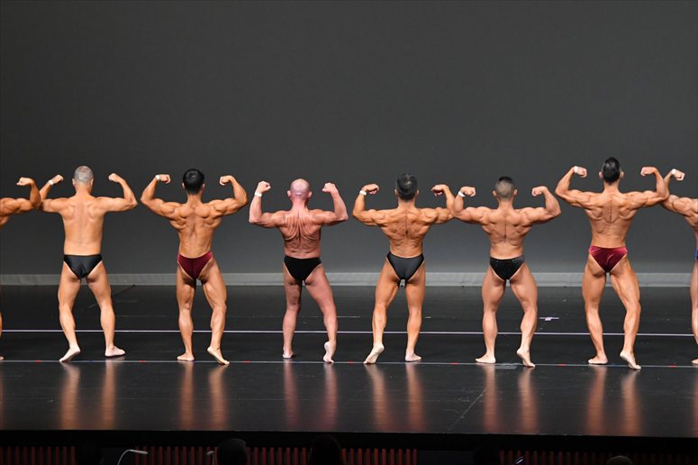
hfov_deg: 12.2
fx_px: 3256
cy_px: 232
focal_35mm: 168
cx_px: 349
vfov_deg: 8.2
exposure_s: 1/400
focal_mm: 112
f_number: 5.6
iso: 4000
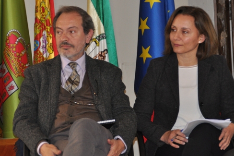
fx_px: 1596
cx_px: 117
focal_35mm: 246
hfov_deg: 8.4
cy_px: 66
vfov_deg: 5.6
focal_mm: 125
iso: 800
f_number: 6
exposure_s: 1/60
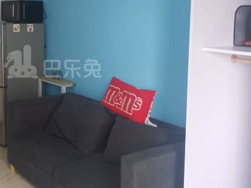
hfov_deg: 36.3
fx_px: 370
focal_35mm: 51
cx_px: 53
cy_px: 62
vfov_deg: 28.4
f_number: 1.8
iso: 200
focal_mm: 5.5
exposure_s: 1/50
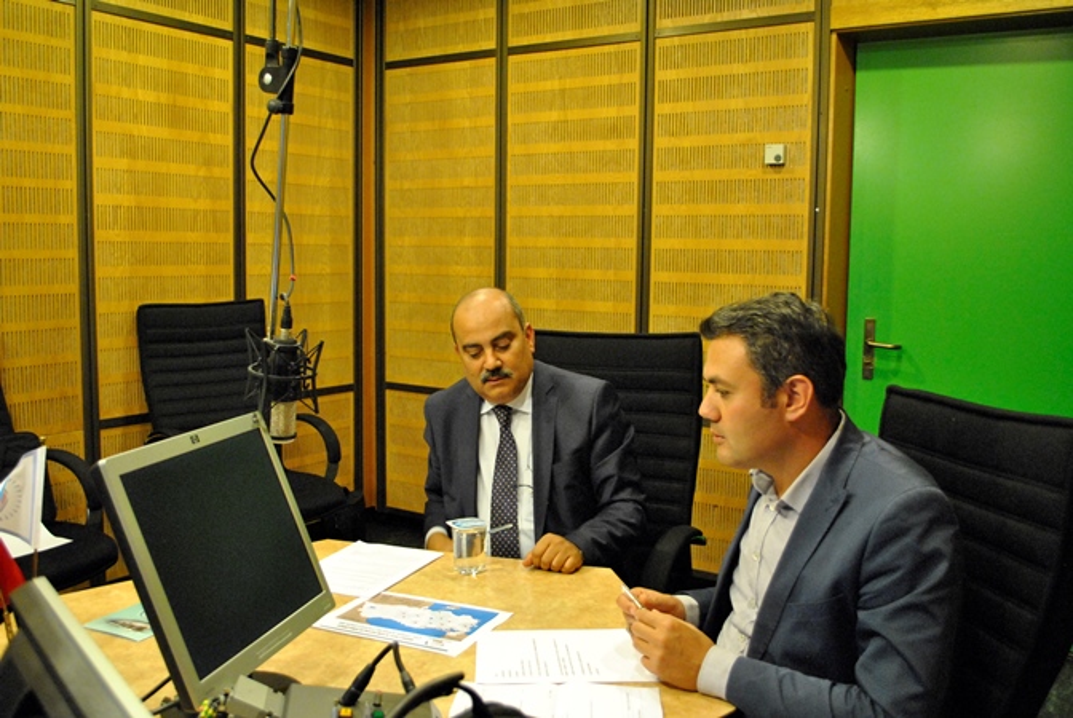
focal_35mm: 33
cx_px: 536
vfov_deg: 40.1
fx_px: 985
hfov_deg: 57.2
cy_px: 359
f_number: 4
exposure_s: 1/40
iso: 1600
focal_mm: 22
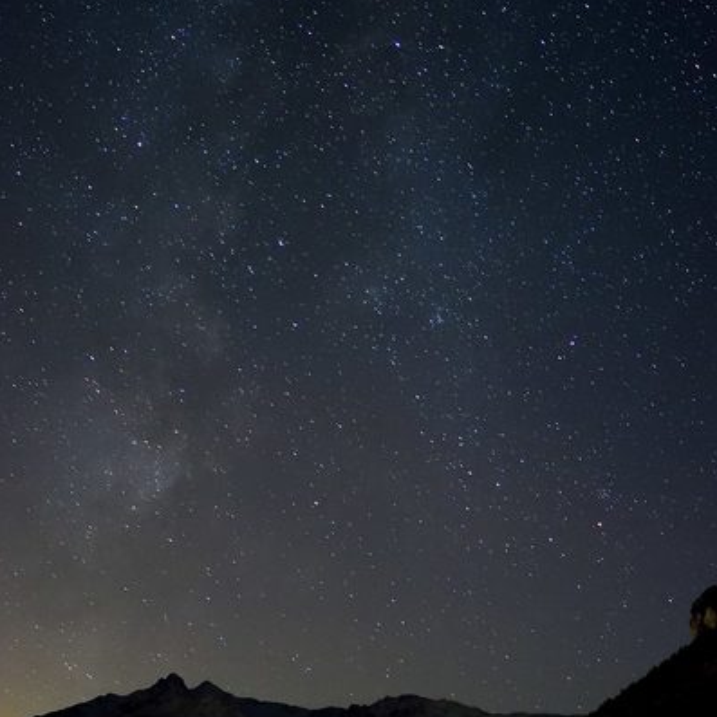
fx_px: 1265
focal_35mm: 54
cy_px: 253
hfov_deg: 31.6
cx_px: 358
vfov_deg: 31.4
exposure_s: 25
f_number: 3.5
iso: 3200
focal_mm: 28
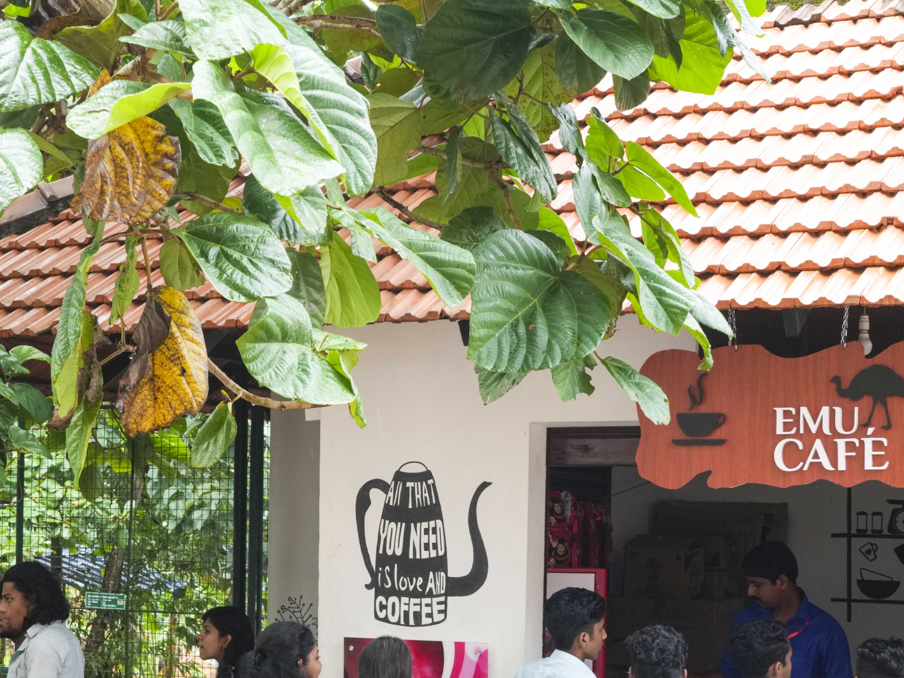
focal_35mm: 76
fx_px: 1985
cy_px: 549
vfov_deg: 19.2
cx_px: 317
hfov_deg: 25.6
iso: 800
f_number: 8
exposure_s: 1/200
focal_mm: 35
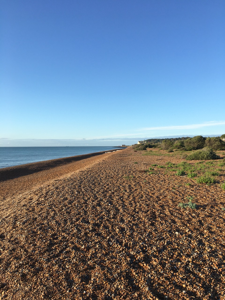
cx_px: 112
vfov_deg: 61.7
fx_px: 251
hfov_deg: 48.2
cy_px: 150
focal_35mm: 29
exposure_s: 1/974
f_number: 2.2
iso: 25
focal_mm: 4.15
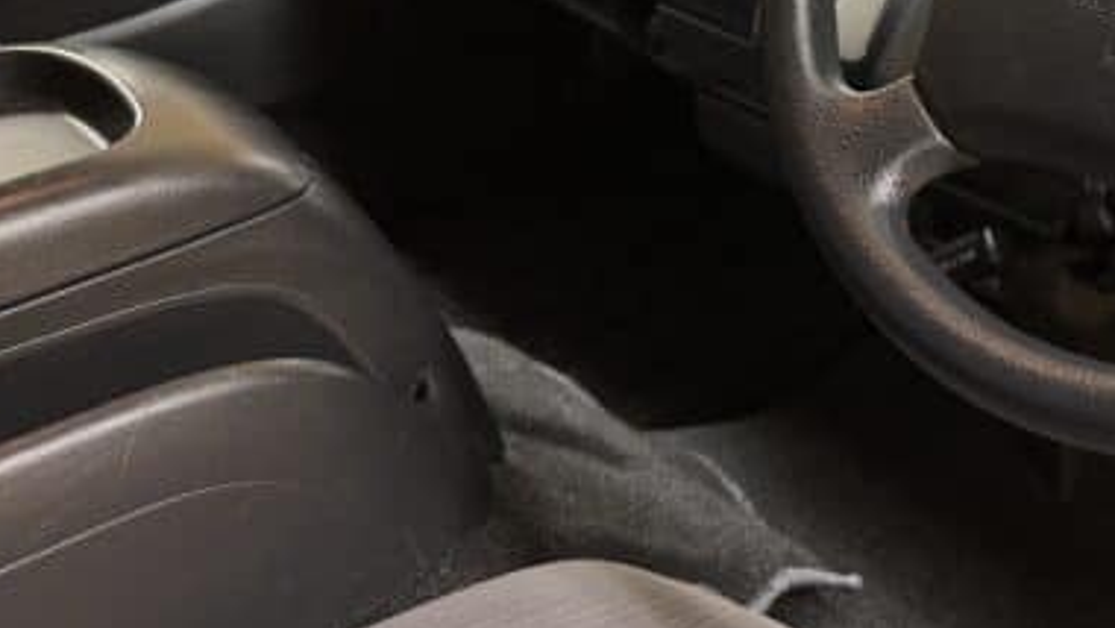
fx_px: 1627
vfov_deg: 19.9
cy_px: -214
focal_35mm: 55
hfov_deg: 35.1
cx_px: 1050
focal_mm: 6.76
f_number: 1.78
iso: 160
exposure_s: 1/50
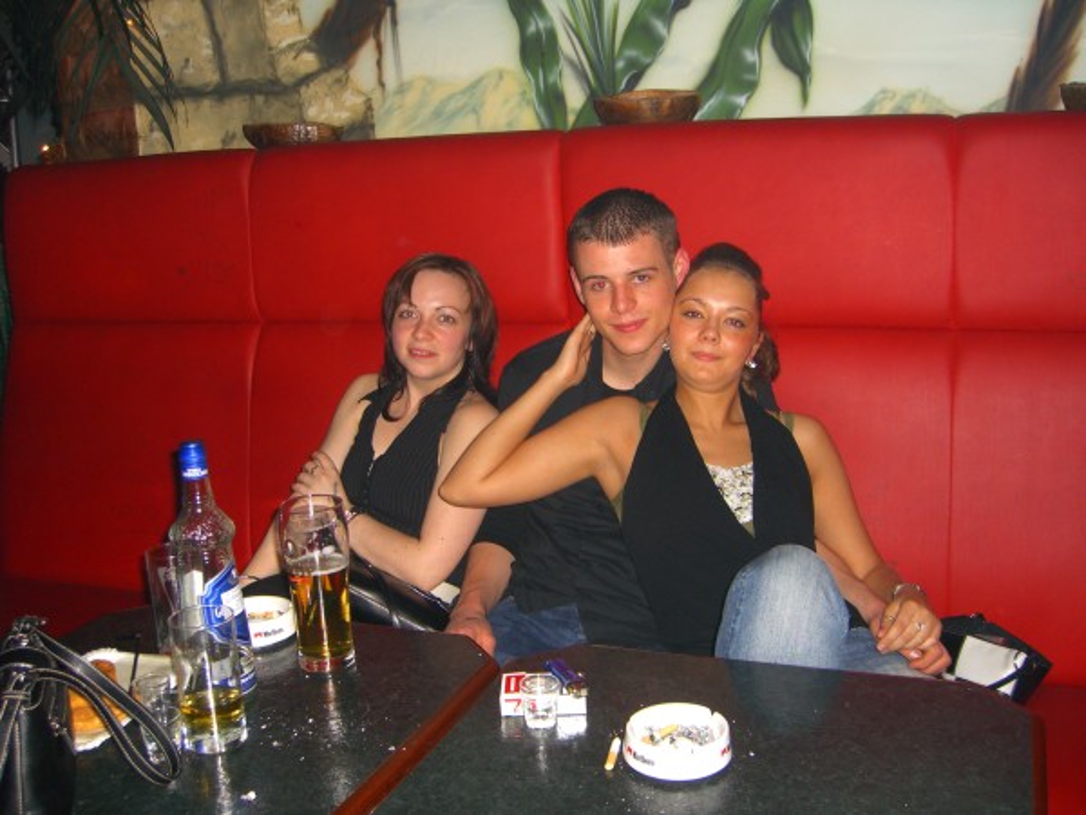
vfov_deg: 37.7
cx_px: 543
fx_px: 1192
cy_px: 408
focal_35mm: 38
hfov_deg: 49.0
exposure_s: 1/60
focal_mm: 7.9
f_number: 2.8
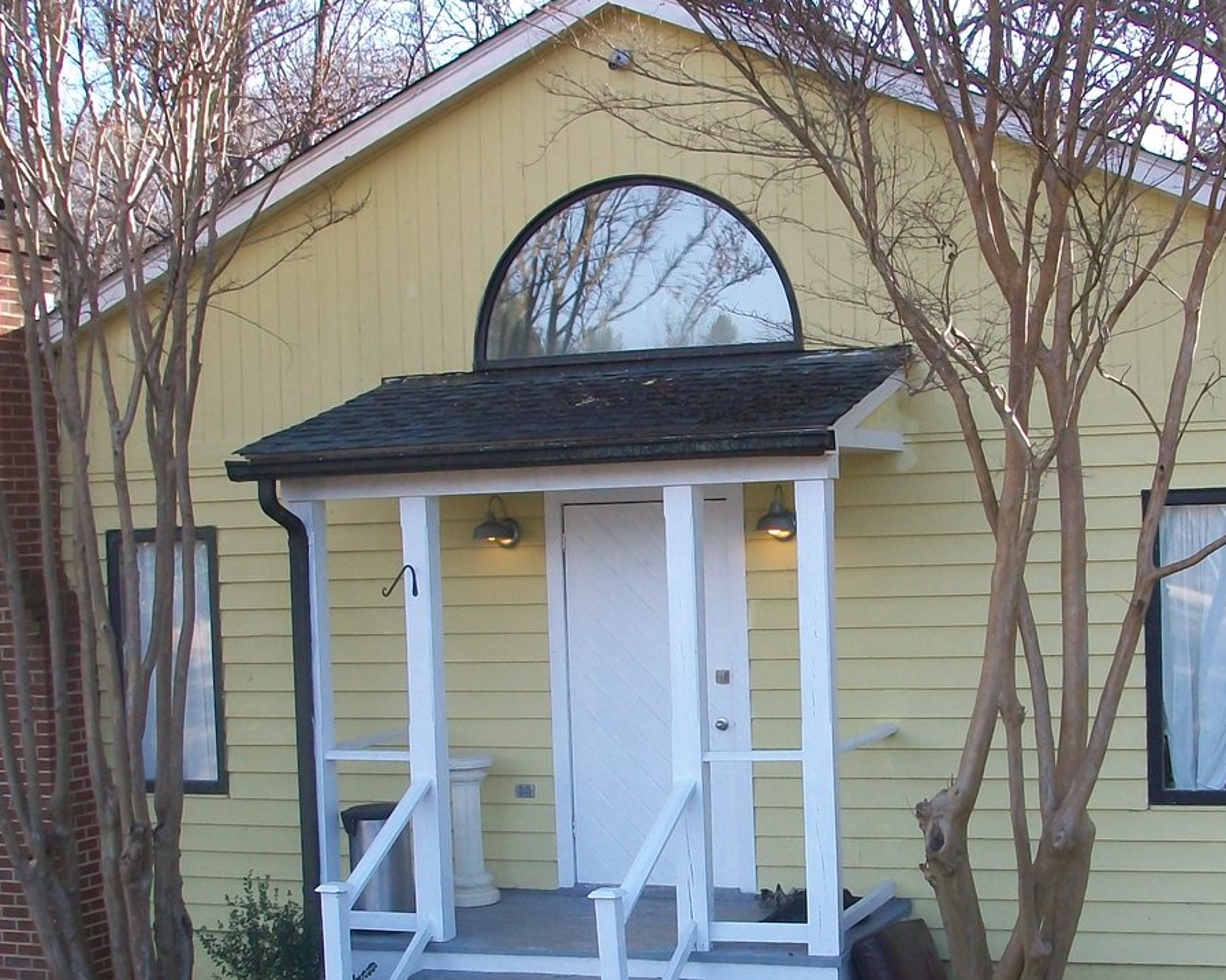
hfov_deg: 33.4
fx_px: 2031
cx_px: 780
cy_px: 606
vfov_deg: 27.0
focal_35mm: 56
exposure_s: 1/250
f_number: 2.8
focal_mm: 5.7
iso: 80
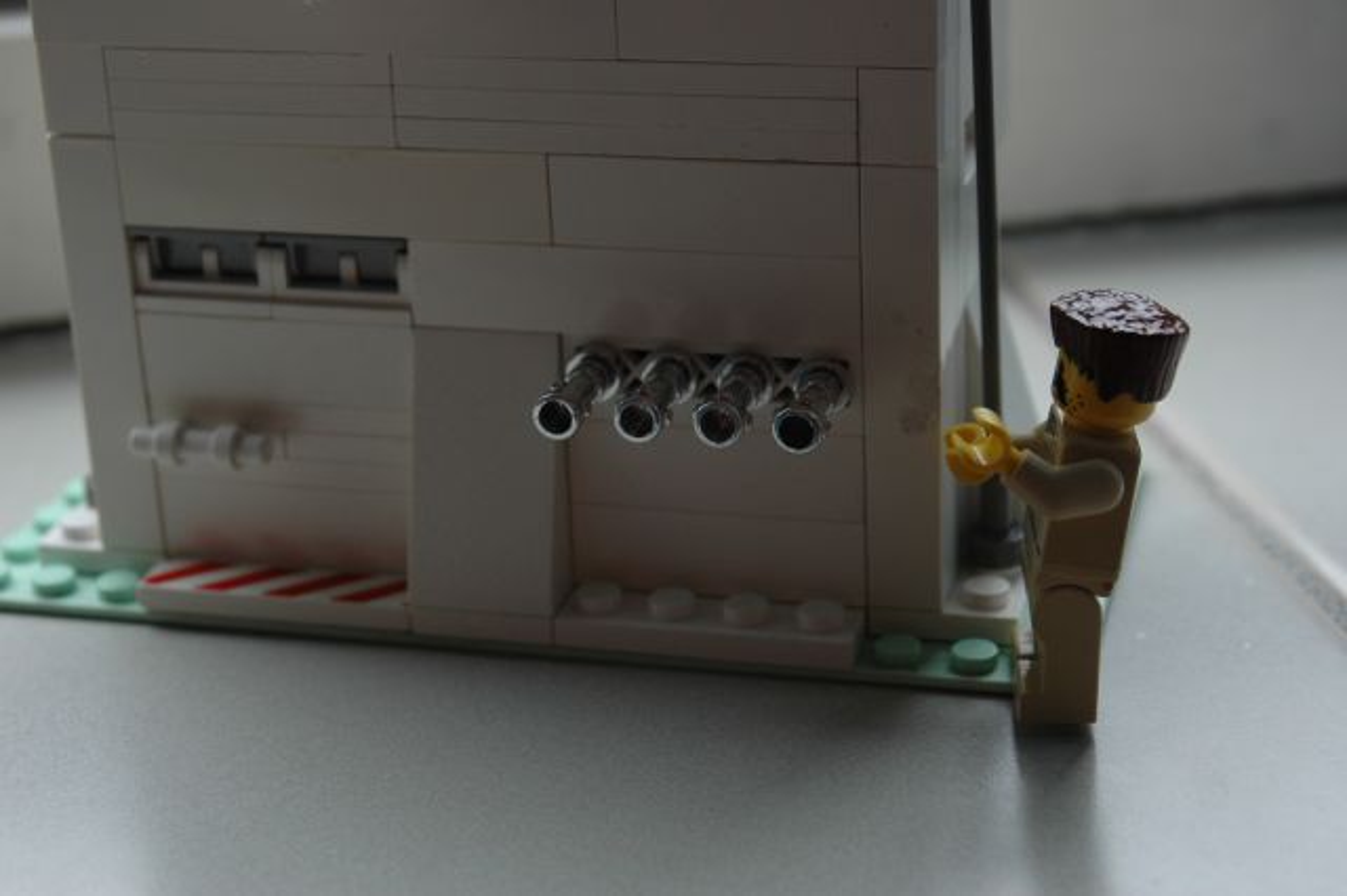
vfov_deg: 17.5
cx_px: 674
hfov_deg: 26.0
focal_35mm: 78
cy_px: 448
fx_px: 2917
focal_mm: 52
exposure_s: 1/200
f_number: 7.1
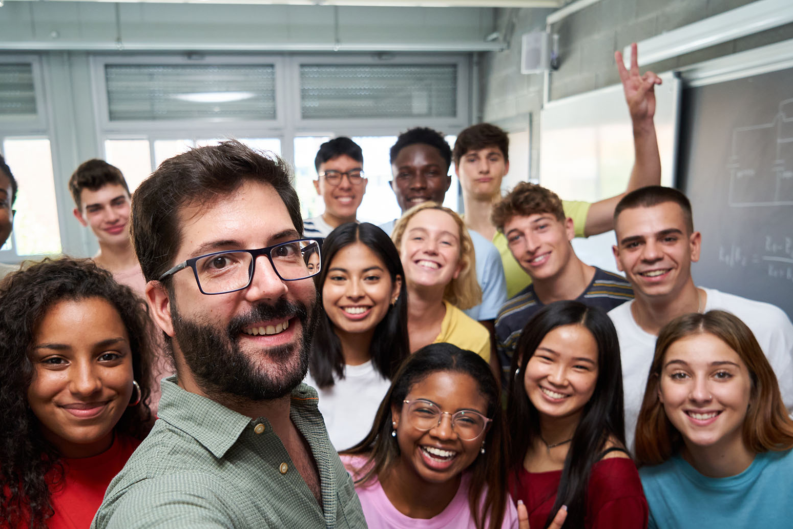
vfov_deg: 42.0
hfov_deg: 60.0
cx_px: 340
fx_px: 683
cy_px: 333
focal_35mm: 31
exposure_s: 1/200
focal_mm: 24
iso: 800
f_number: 4
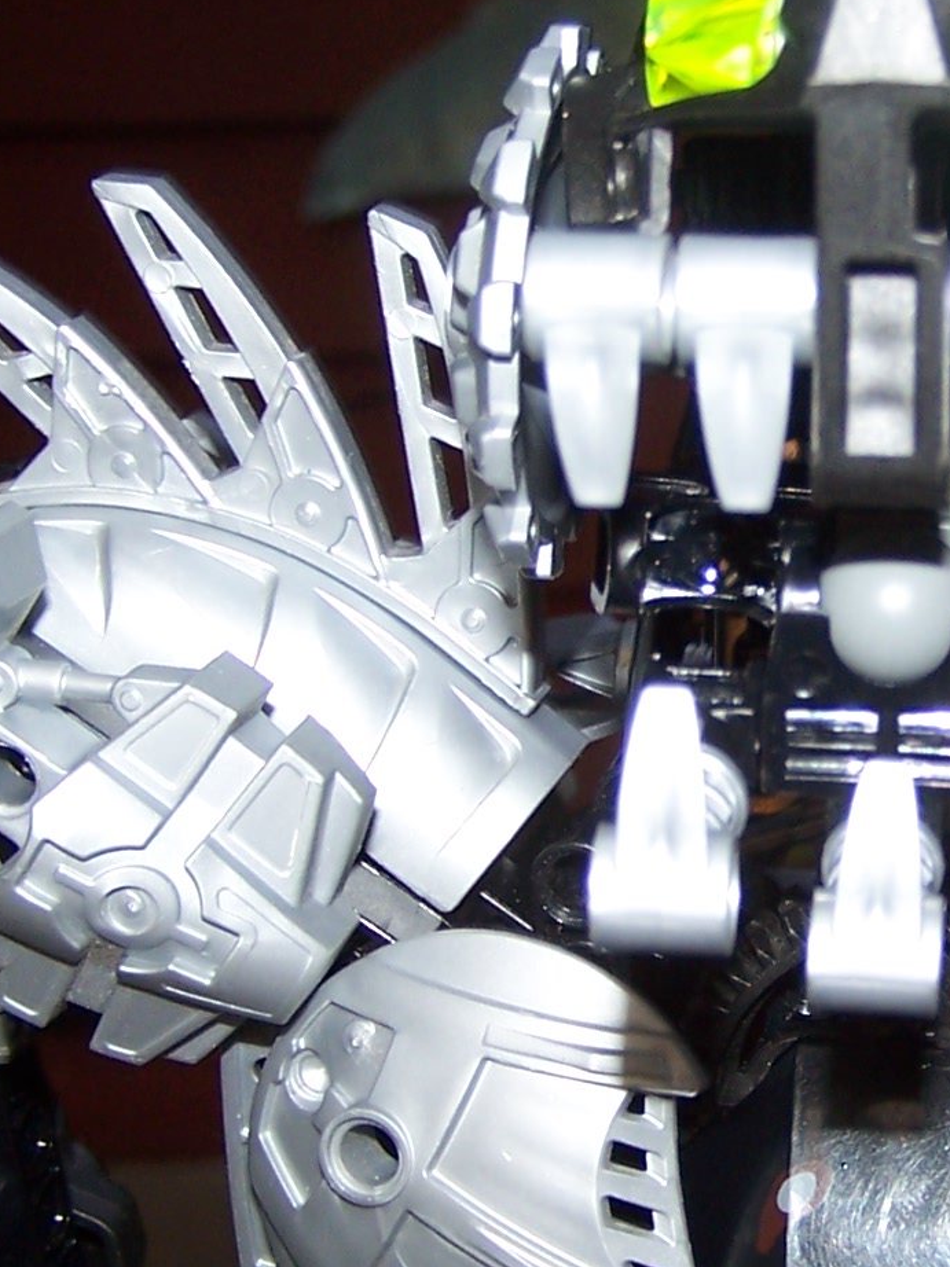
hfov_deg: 15.3
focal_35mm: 95
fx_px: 3478
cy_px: 653
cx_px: 936
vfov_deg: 20.7
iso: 80
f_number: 2.8
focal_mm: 6.3
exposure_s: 1/60
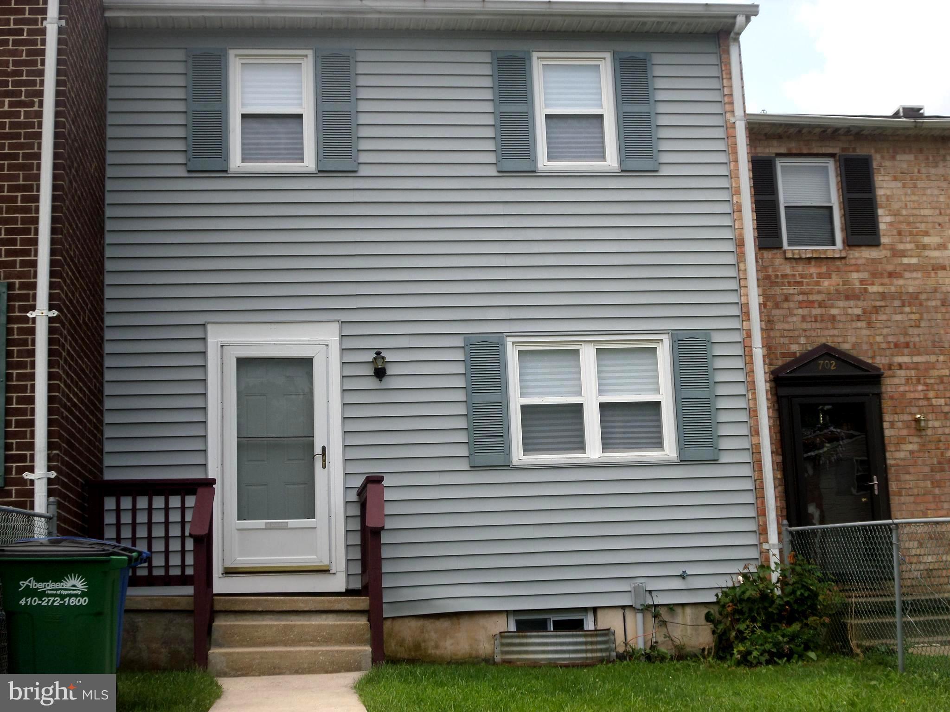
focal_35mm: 53
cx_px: 475
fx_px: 1455
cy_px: 356
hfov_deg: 36.2
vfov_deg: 27.5
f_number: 4.4
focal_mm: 9.6
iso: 80
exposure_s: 1/350
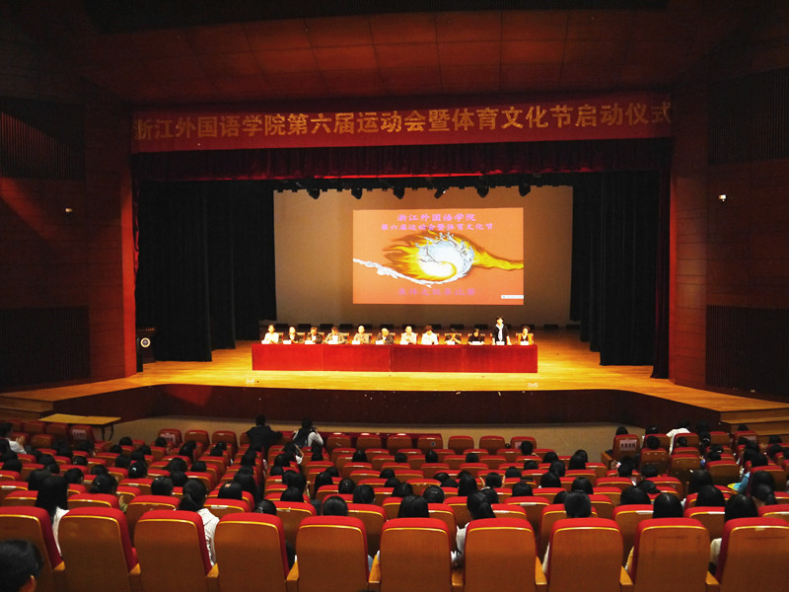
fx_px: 775
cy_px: 296
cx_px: 394
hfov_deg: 54.0
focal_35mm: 34
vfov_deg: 41.8
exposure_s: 1/60
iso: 1600
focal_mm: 17
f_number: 3.9
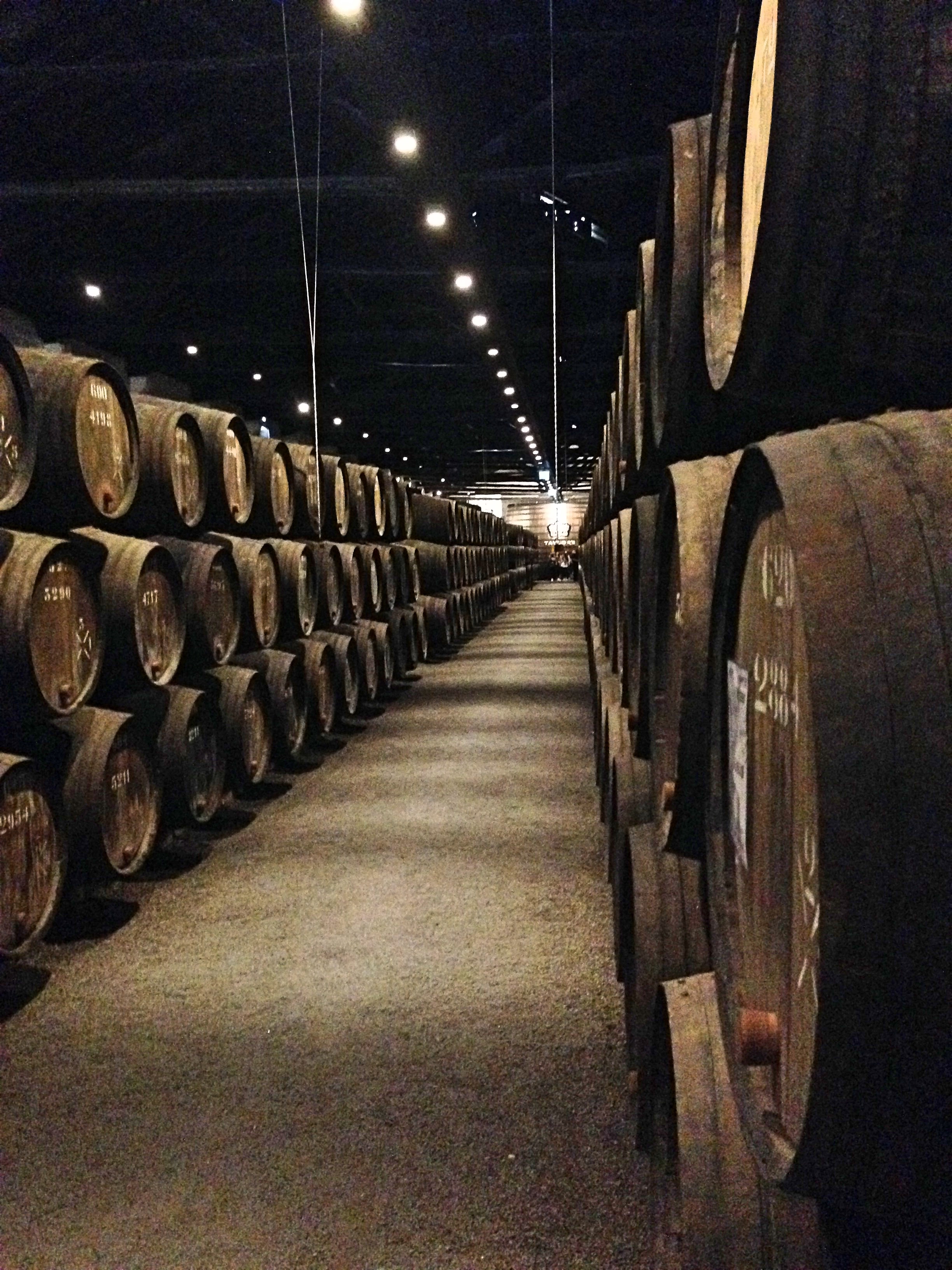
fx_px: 1210
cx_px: 476
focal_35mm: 33
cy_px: 635
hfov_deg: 42.9
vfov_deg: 55.4
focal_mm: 4.12
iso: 800
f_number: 2.4
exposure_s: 1/15
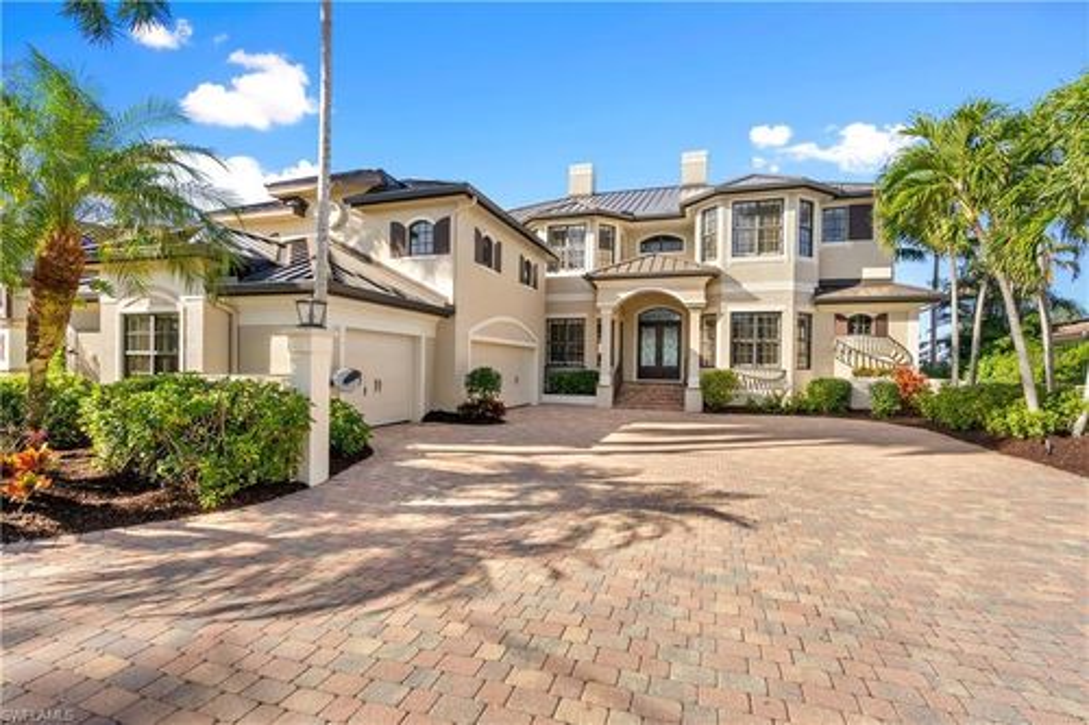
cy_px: 362
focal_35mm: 16
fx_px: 484
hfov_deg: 96.8
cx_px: 544
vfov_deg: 73.7
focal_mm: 16
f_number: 8
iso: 400
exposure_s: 1/640
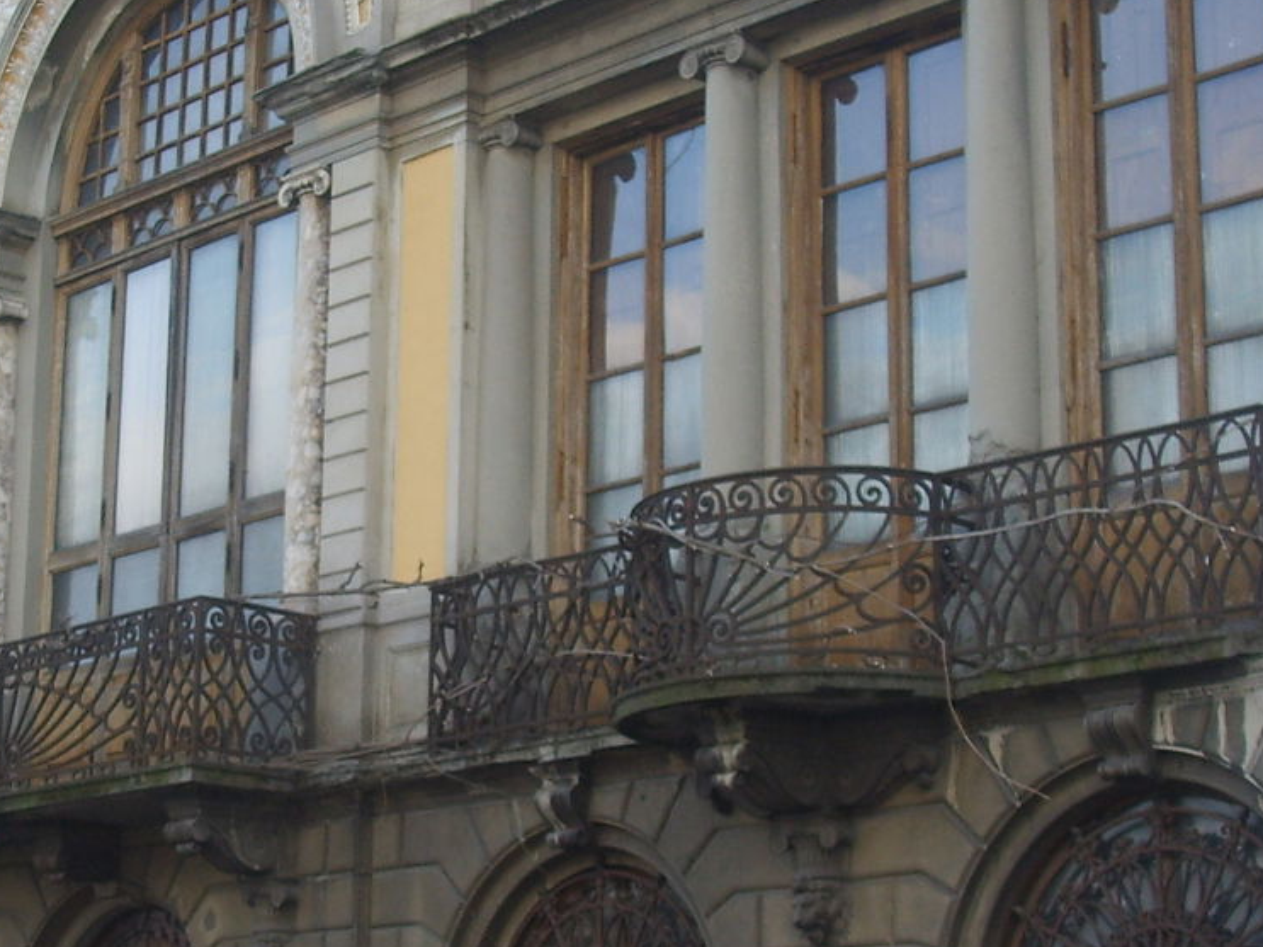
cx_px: 440
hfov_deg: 23.2
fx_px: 3064
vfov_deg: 17.6
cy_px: 547
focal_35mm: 84
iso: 50
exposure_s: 1/125
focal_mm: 6.6
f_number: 3.5
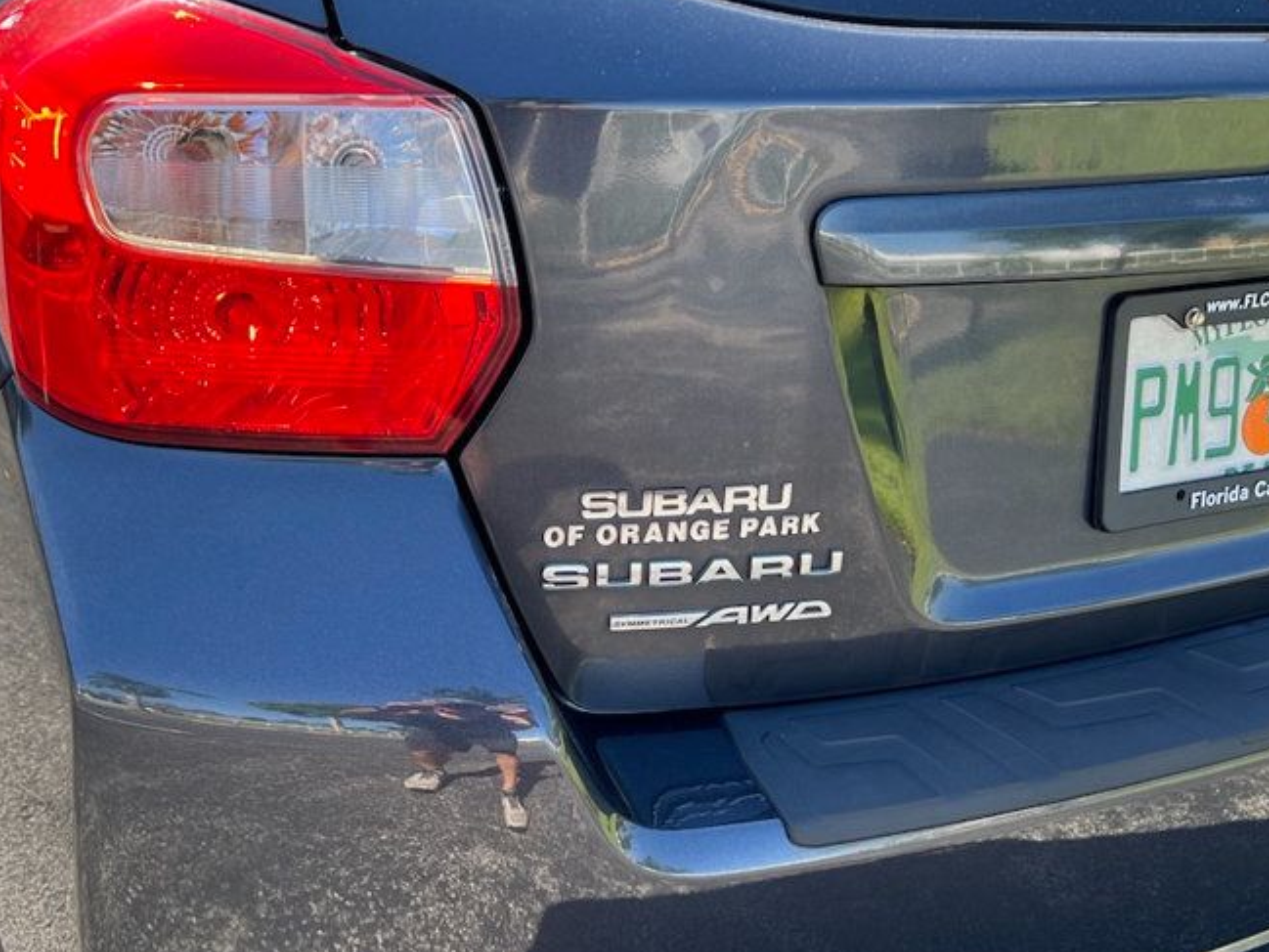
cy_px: 543
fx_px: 1503
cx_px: 684
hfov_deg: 45.7
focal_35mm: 41
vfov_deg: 35.1
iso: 50
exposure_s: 1/383
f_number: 1.5
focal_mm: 5.7
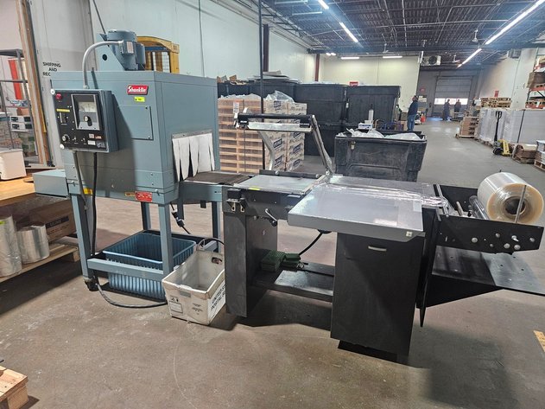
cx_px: 272
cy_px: 204
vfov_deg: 58.9
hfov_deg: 73.9
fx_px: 362
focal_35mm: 23
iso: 500
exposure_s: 1/120
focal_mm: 5.4
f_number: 1.8
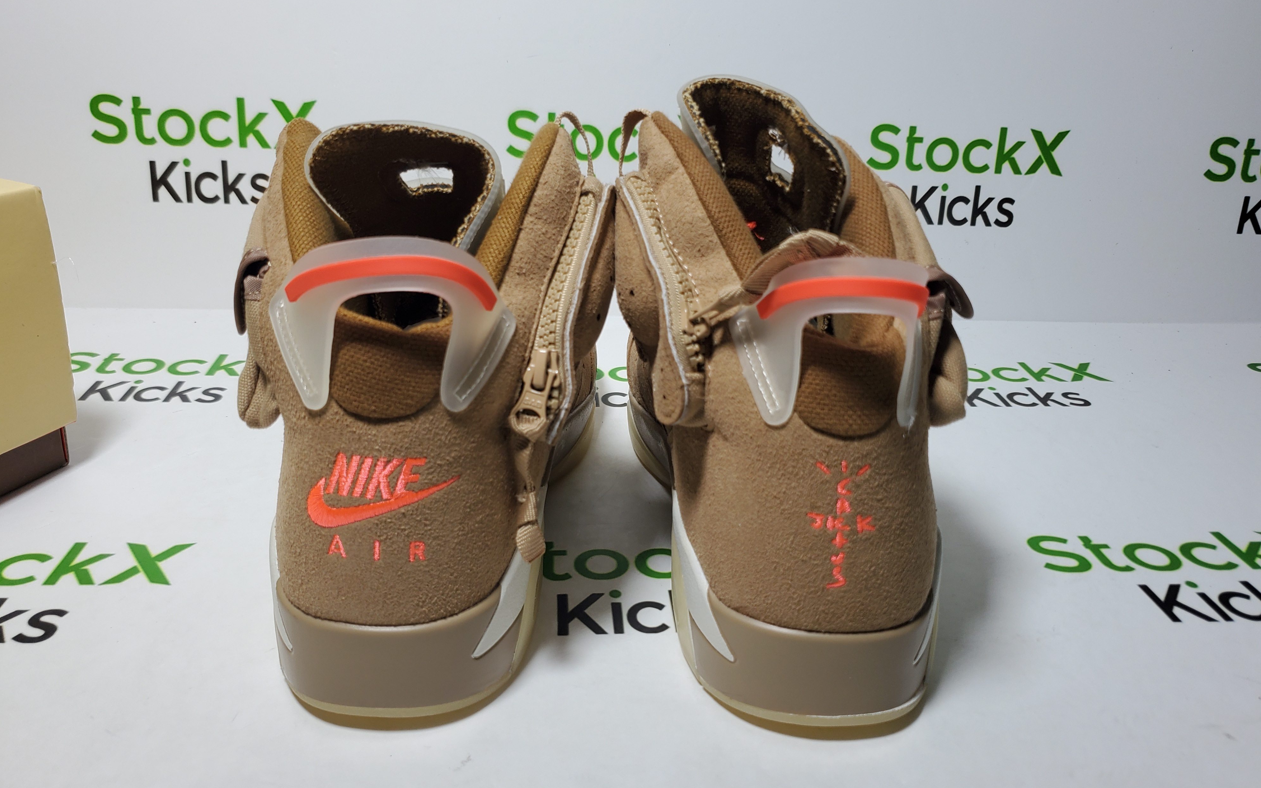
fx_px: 962
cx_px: 634
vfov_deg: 44.5
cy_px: 397
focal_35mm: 28
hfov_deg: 66.5
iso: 50
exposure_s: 1/473
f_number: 1.5
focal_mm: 4.3
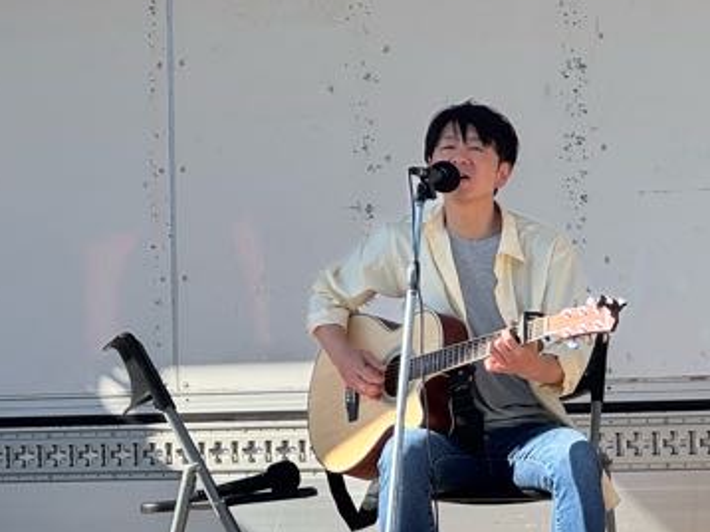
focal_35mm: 180
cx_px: 432
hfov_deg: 11.0
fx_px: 3689
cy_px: 400
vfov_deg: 8.2
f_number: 2.8
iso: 25
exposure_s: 1/615
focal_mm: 9
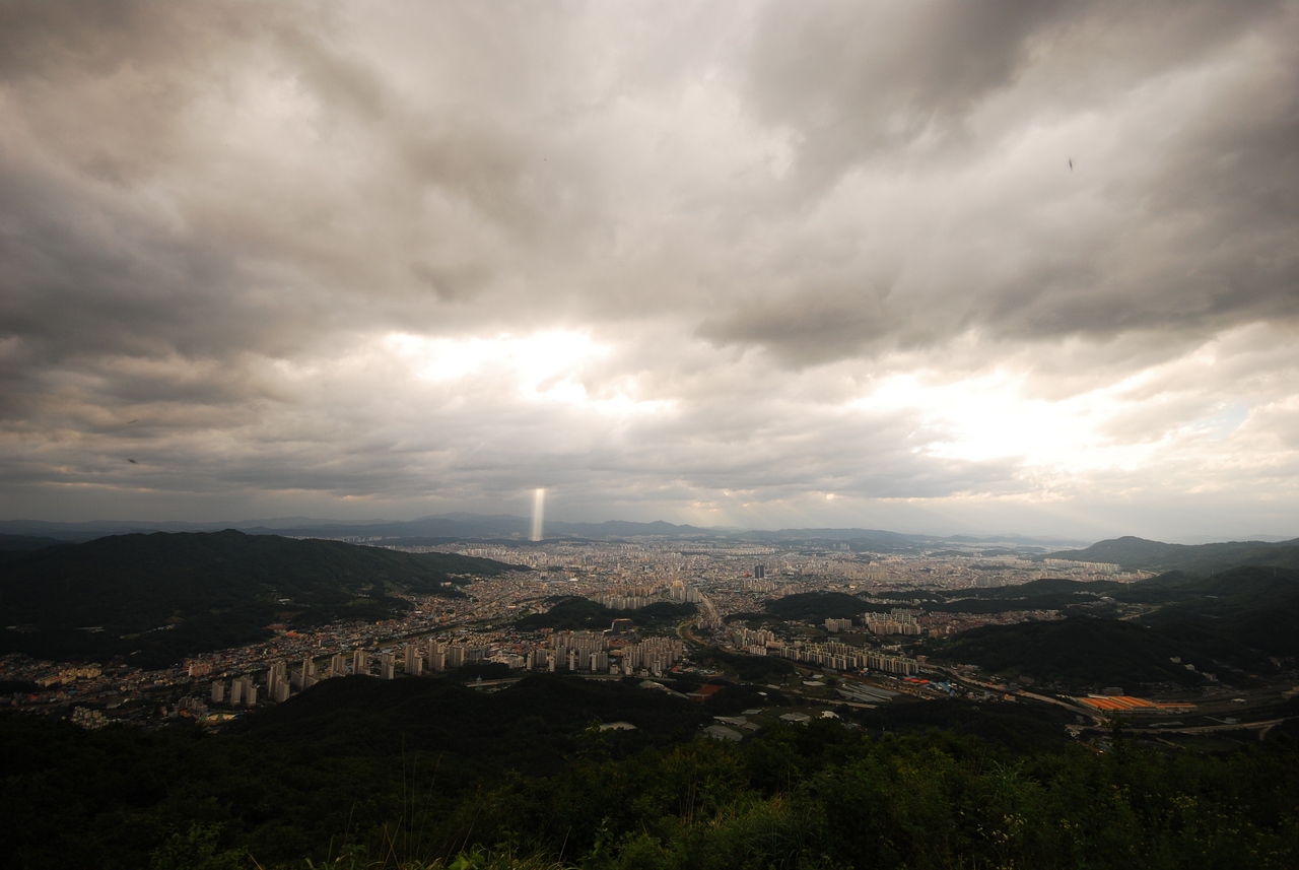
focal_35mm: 15
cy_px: 435
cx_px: 650
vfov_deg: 77.5
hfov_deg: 100.3
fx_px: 542
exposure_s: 1/160
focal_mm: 10
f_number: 5.6
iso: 100
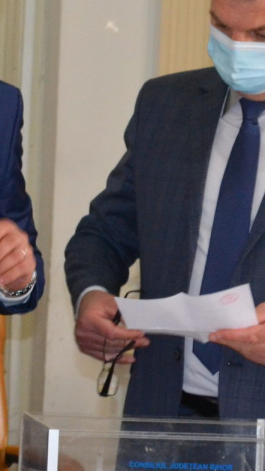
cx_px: -159
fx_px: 2962
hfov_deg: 5.1
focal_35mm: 237
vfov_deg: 9.1
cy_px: 244
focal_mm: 46
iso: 2000
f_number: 5.3
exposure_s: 1/60
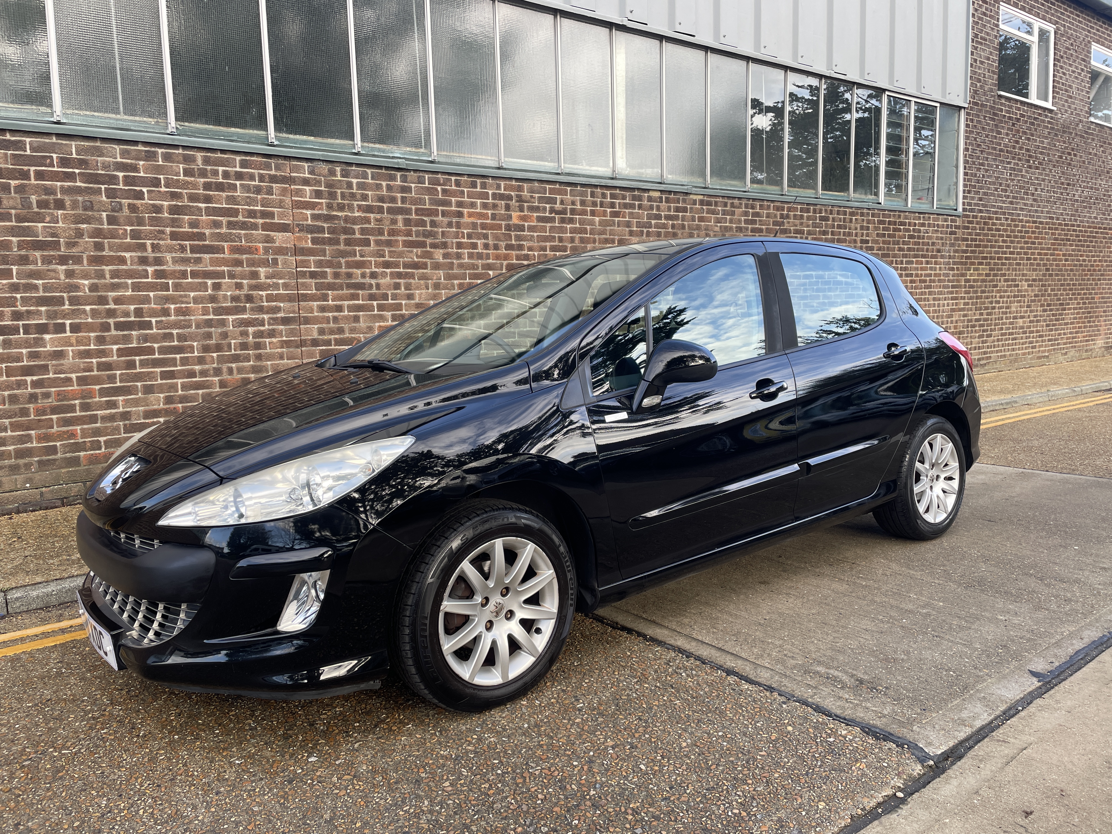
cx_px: 556
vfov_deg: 53.1
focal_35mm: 26
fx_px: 835
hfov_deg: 67.3
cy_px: 417
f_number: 1.6
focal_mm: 4.2
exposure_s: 1/292
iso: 32
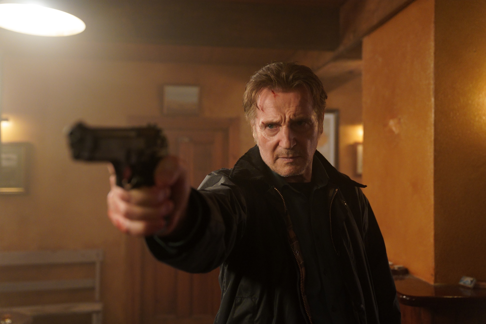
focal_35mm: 40
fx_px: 540
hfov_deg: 48.5
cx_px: 243
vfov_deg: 33.4
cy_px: 162
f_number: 2.8
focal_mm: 40
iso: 4000
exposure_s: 1/320
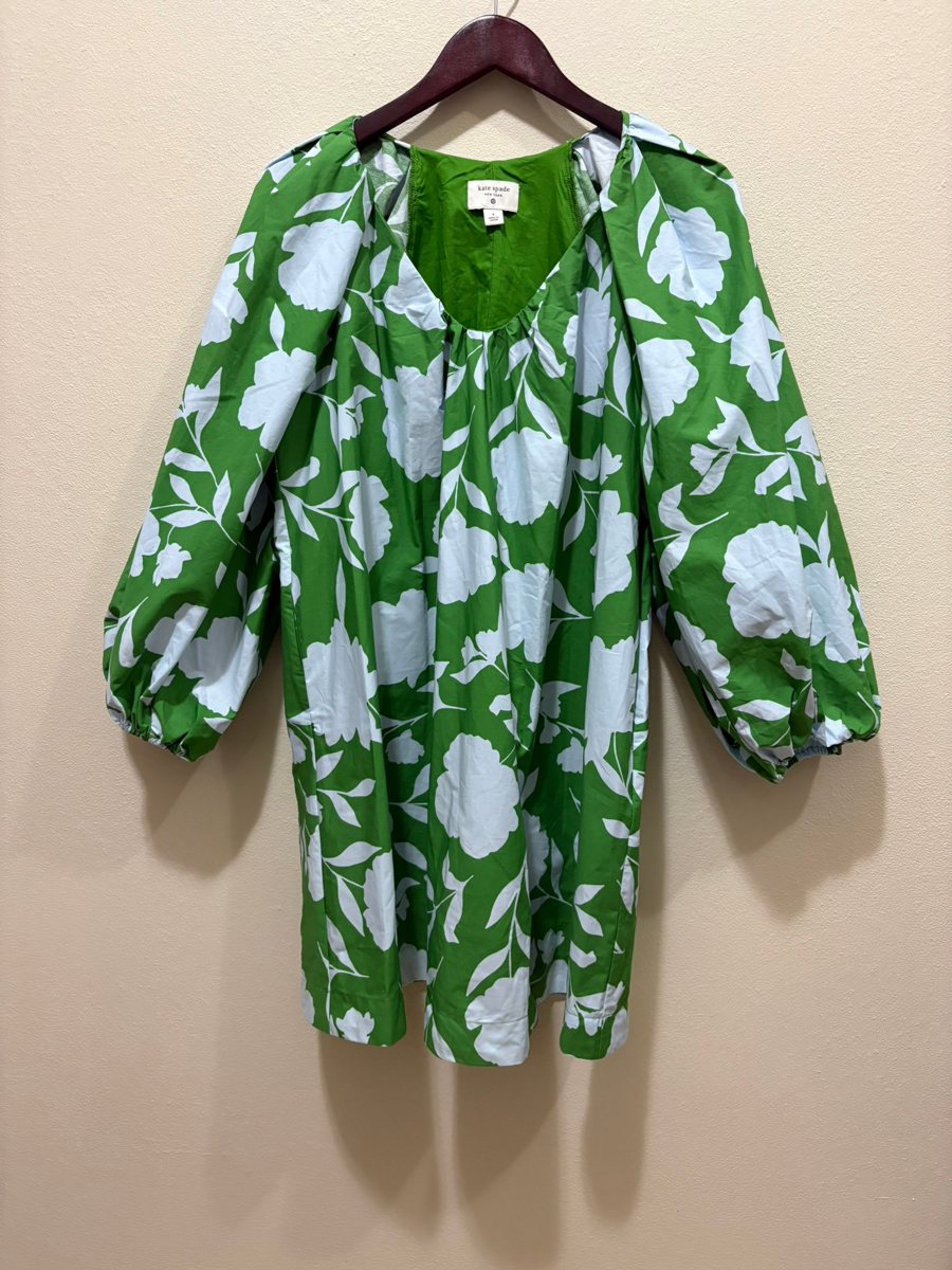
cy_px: 635
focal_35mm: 26
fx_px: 953
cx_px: 476
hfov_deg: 53.1
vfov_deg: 67.3
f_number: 1.6
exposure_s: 1/60
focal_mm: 5.96
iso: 320
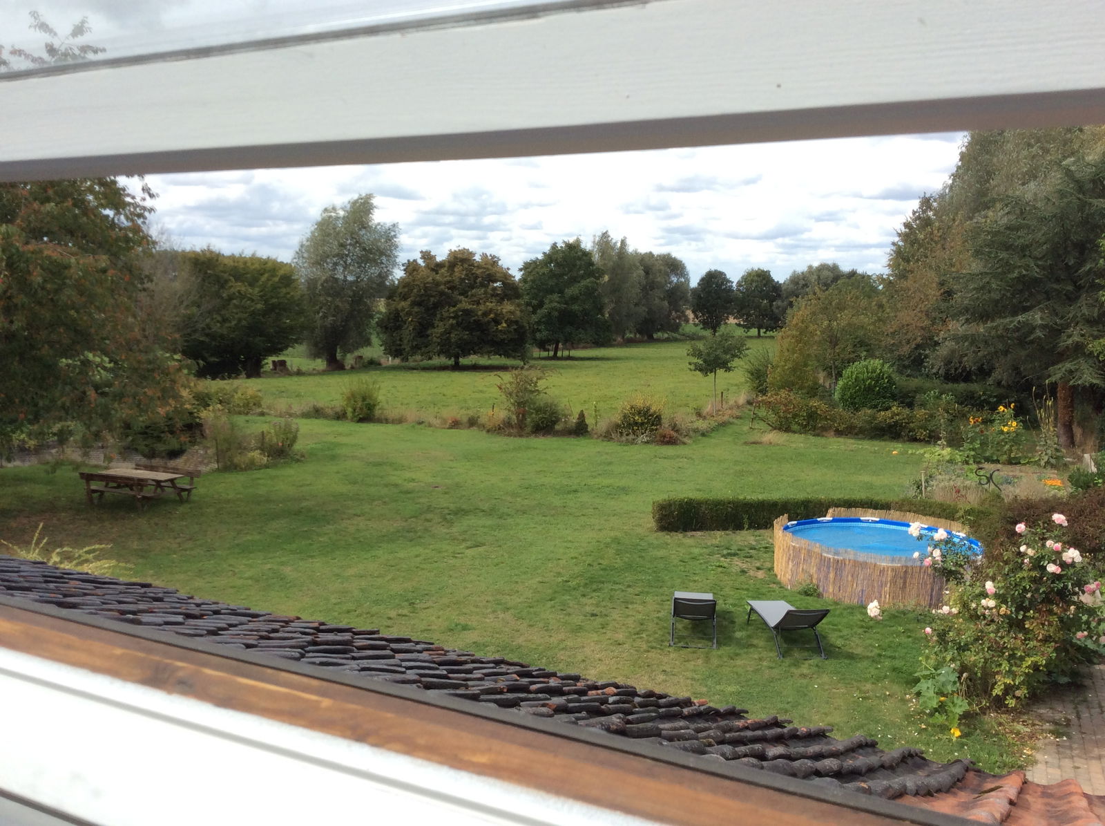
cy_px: 413
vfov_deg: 44.1
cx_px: 552
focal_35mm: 32
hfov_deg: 56.9
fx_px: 1020
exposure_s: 1/867
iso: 32
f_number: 2.4
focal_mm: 3.3
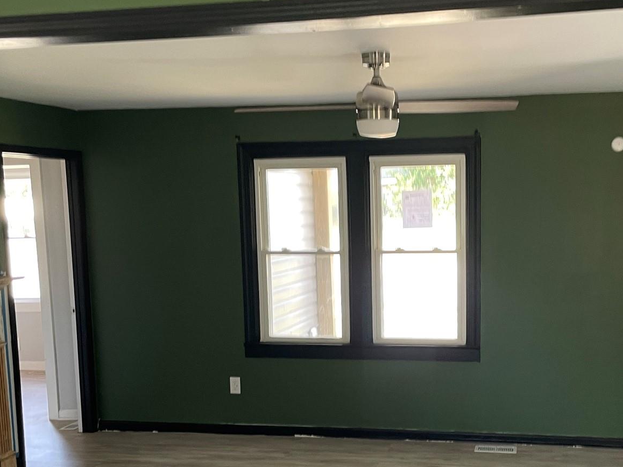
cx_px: 403
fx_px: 828
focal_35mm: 46
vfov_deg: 31.2
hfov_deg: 40.8
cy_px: 315
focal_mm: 4.2
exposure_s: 1/85
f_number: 1.6
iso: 125
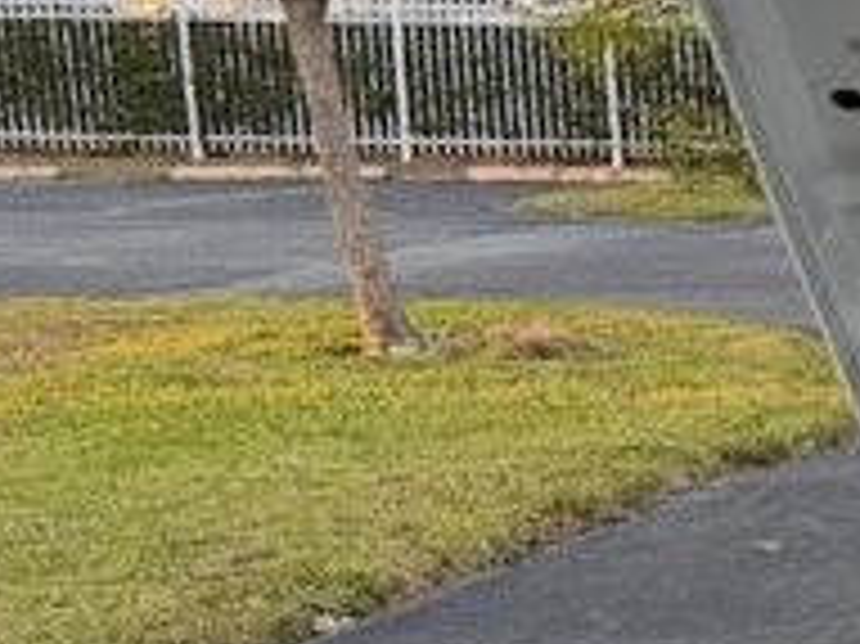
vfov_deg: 11.3
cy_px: 779
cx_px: 1990
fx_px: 3203
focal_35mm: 129
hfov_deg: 12.4
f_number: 1.78
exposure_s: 1/174
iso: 64
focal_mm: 6.76
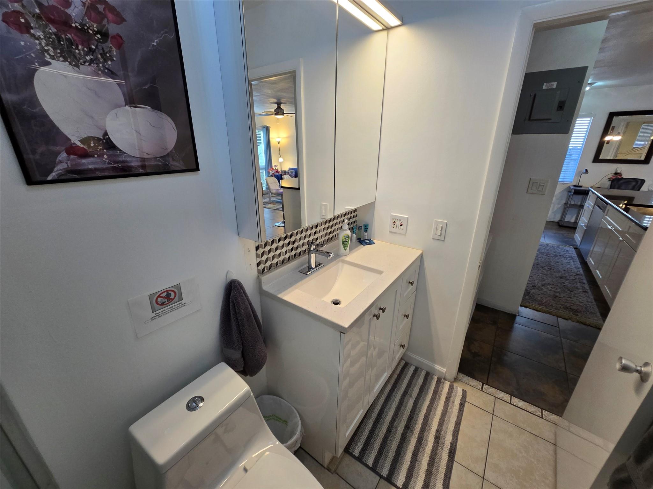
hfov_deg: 106.2
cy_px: 244
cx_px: 326
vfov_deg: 89.9
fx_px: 245
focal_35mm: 13
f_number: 2.2
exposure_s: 1/60
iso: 125
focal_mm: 2.2
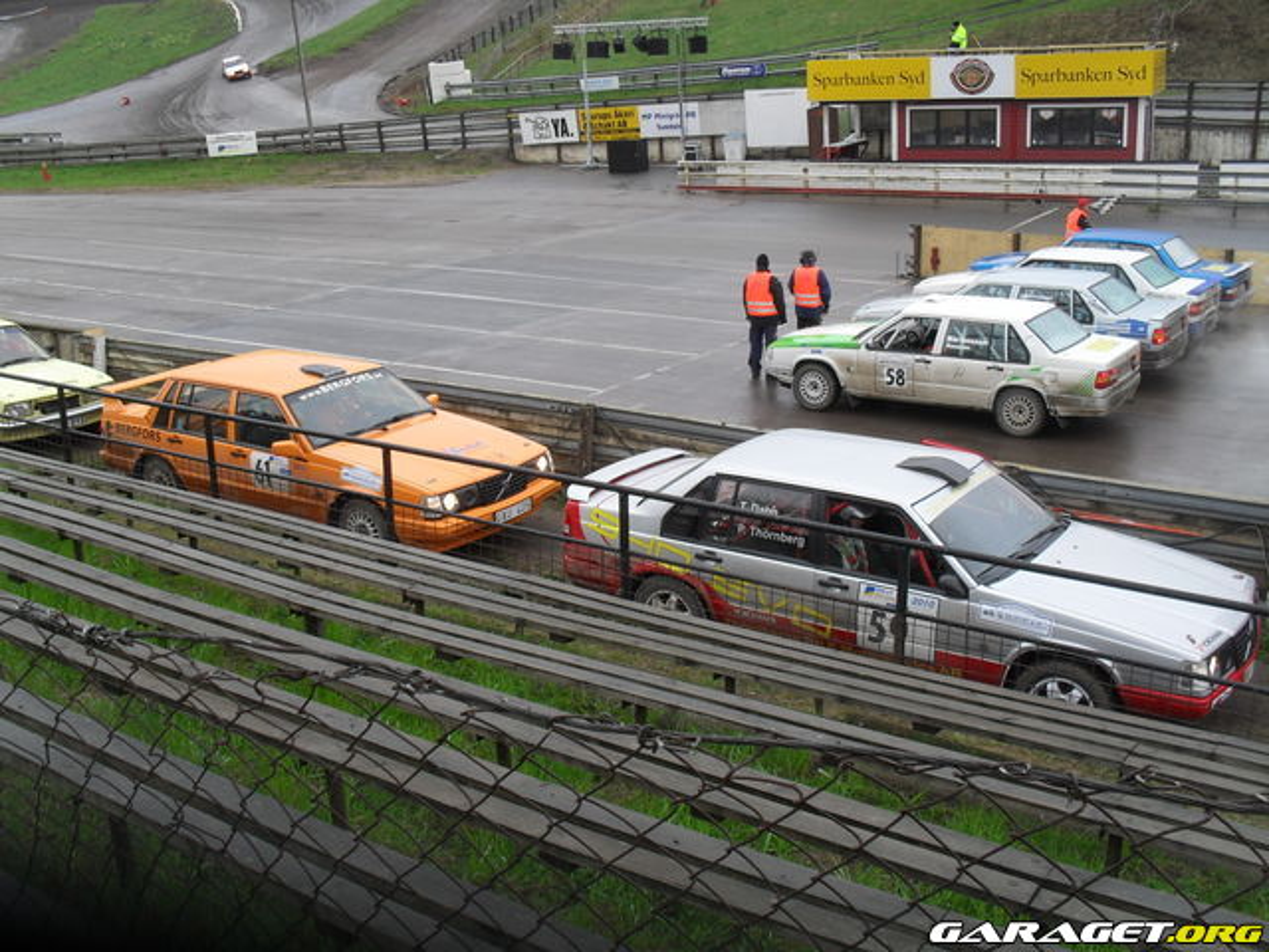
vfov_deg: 40.7
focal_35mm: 35
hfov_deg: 52.6
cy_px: 476
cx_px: 634
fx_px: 1283
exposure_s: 1/125
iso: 100
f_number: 3.2
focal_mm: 6.3
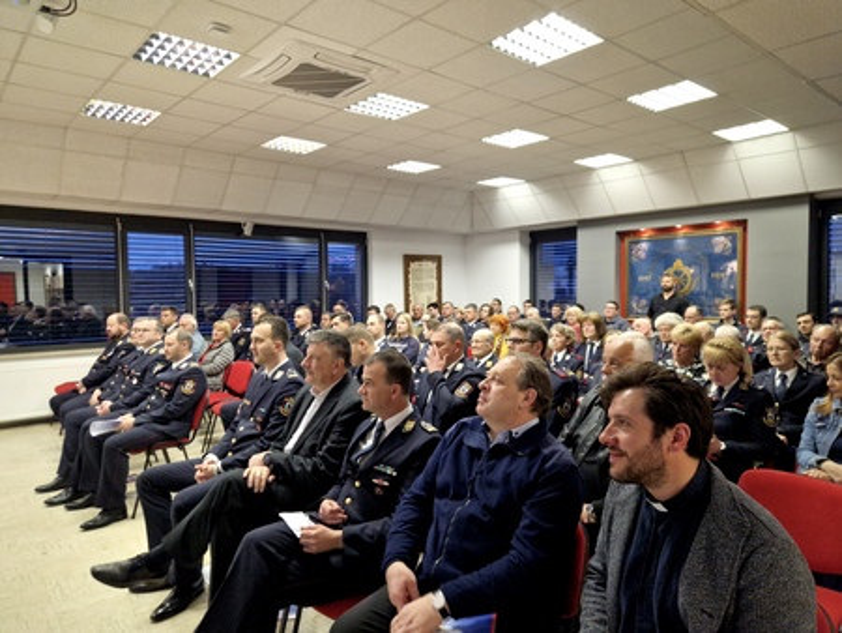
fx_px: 560
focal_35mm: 23
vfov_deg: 58.9
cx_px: 421
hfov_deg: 73.9
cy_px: 316
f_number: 1.8
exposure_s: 1/50
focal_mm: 5.4
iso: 250
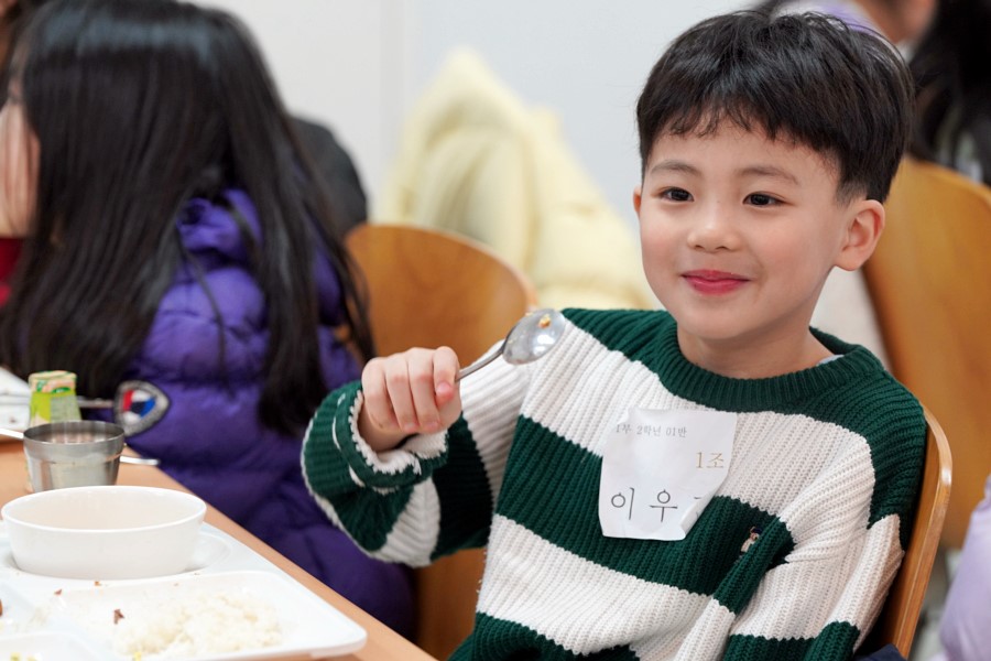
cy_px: 330
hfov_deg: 13.1
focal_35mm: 157
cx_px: 496
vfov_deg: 8.7
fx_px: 4322
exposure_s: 1/160
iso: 1600
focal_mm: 157
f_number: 4
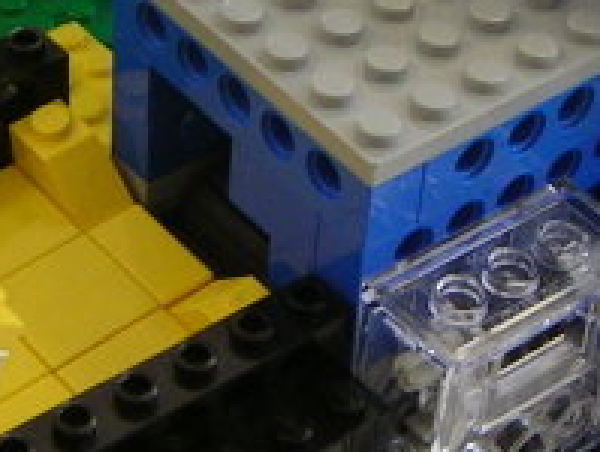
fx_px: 2257
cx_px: 446
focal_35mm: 130
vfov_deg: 11.4
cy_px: 193
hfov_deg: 15.1
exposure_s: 1/39.1
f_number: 2.8
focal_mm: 5.6
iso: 100
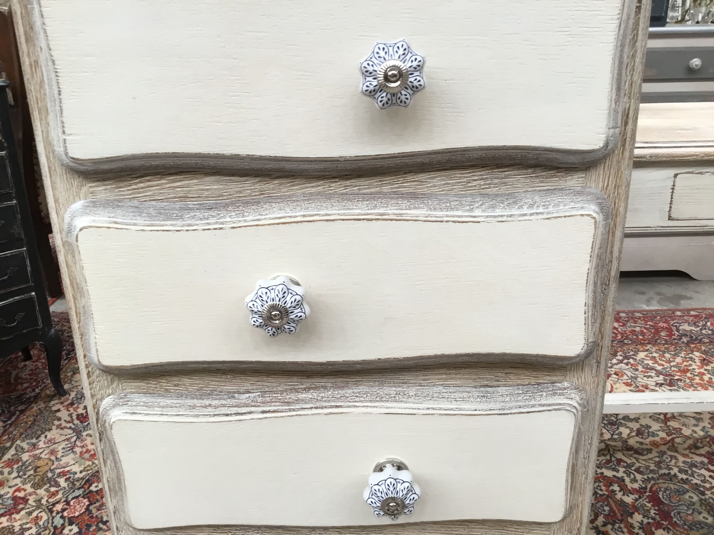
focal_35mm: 31
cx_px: 357
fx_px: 639
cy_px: 268
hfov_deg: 58.4
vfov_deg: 45.4
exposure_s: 1/33
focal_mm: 3.3
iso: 64
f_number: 2.4
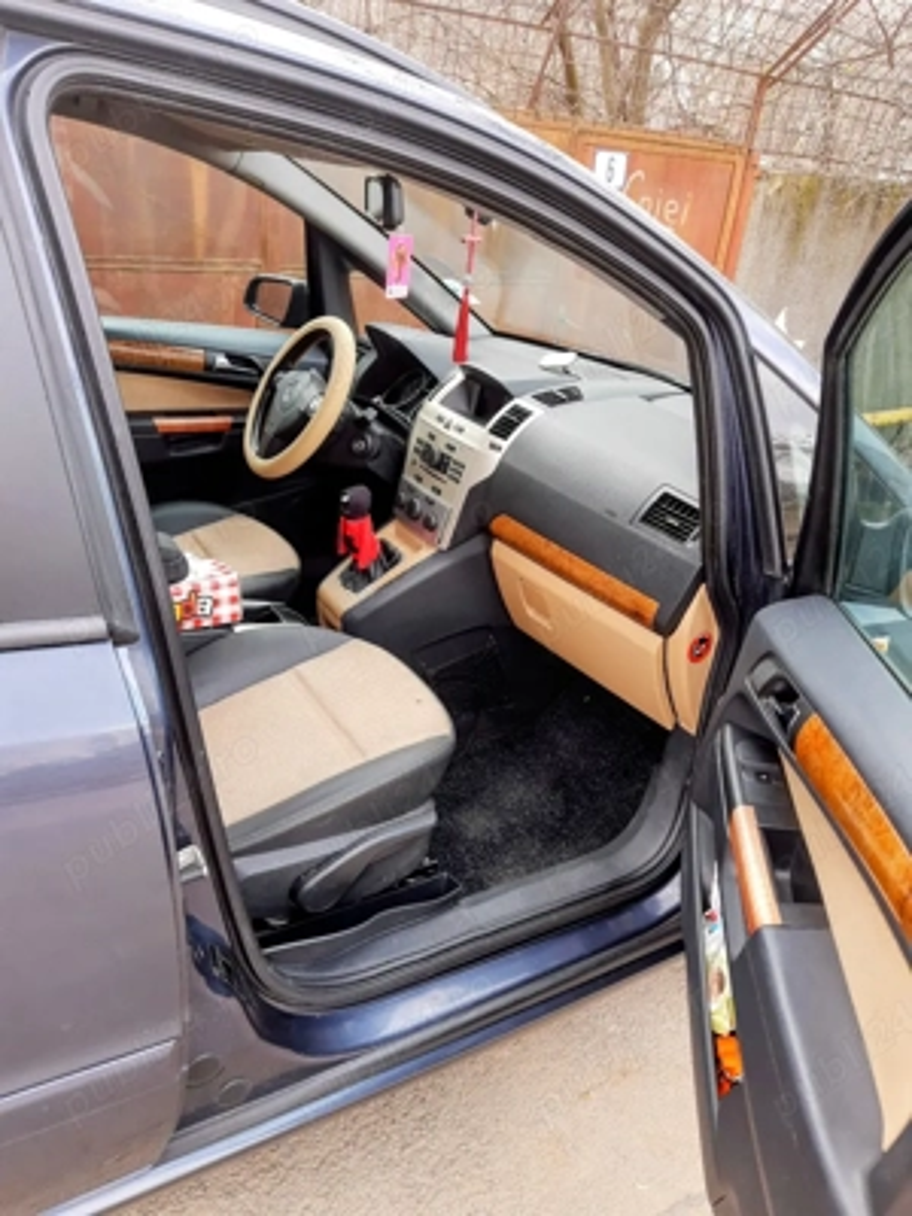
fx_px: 913
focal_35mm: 26
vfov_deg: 67.3
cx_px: 456
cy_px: 608
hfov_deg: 53.1
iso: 40
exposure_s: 1/238
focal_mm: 4.75
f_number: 1.7
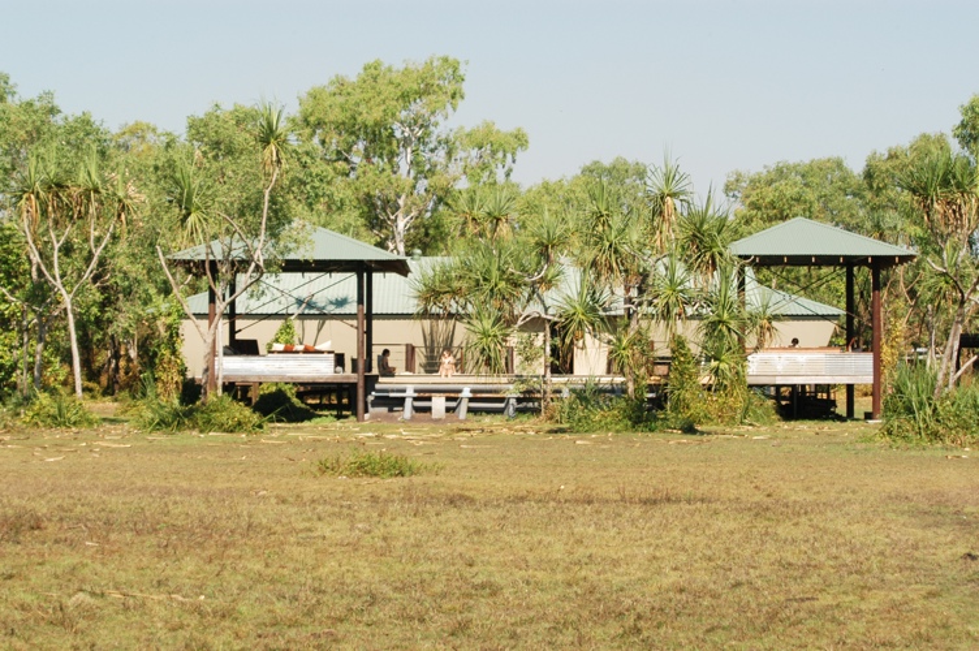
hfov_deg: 46.4
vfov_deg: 31.8
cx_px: 490
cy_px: 326
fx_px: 1141
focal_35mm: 42
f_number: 6.7
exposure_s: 1/350
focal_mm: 28
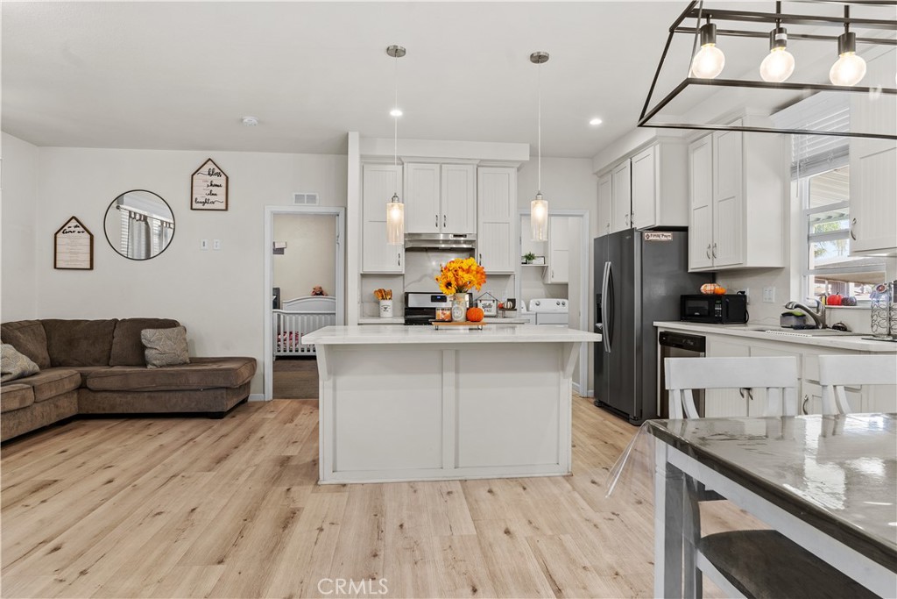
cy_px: 300
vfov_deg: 61.9
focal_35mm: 20
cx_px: 448
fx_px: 498
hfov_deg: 84.0
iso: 100
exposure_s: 1/3
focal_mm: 20
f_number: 8
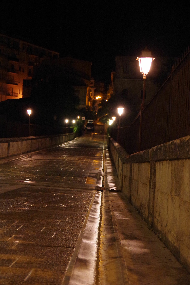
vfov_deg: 36.9
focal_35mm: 54
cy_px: 142
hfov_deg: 25.1
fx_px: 427
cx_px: 95
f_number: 4.5
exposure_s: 1/60
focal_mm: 36
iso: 6400
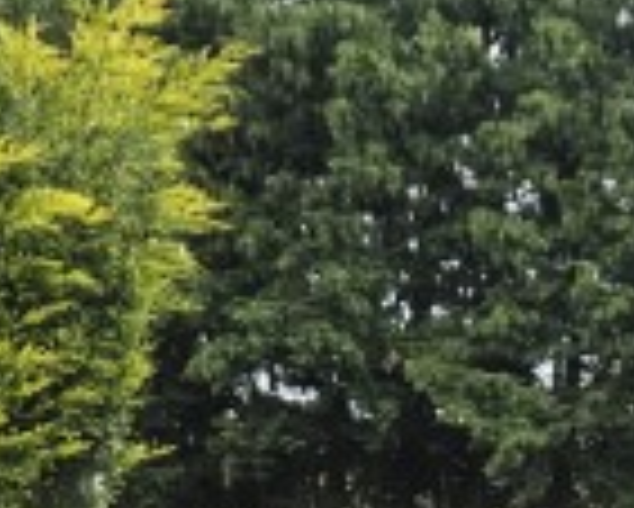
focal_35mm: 163
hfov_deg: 11.7
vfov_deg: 7.8
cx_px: 692
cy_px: 1690
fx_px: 3061
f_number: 1.8
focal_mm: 5.4
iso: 32
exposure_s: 1/180
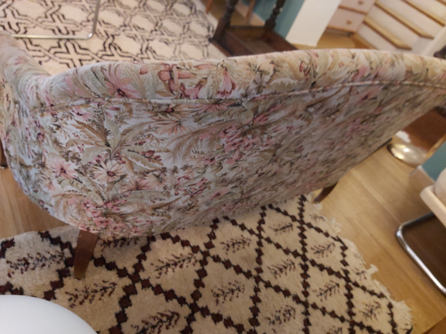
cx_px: 223
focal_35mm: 26
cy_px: 167
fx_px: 335
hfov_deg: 67.3
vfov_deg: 53.1
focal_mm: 3.92
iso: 800
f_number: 1.7
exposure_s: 1/20
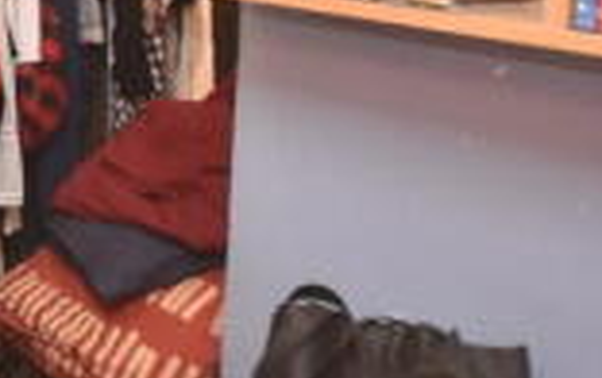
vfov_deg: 19.0
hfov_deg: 22.6
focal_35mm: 64
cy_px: -106
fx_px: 1052
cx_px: -411
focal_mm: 10
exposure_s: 1/80
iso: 1600
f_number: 4
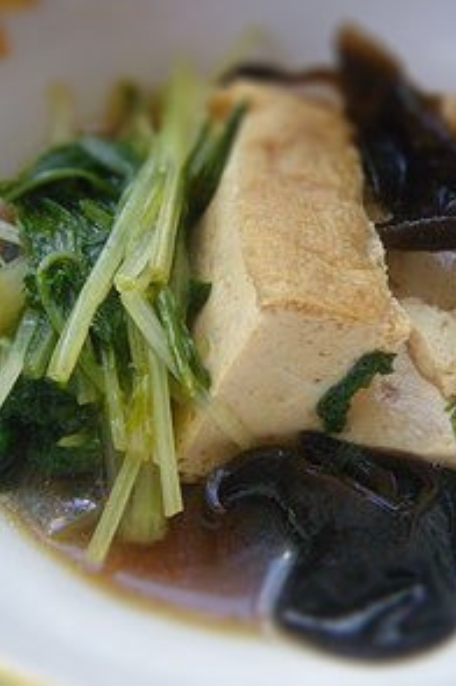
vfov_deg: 41.2
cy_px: 342
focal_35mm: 48
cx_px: 205
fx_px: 914
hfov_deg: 28.0
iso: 800
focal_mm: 6.1
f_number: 3.8
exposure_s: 1/50
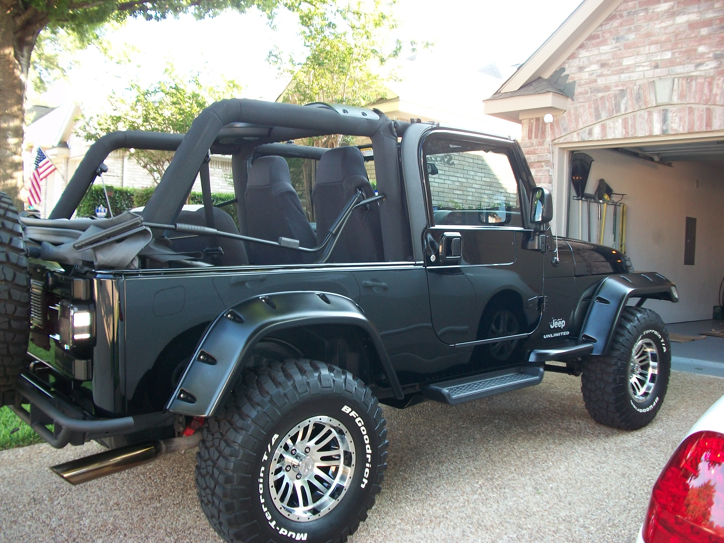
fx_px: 669
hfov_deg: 56.8
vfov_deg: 44.2
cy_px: 272
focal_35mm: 32
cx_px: 362
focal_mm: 5.7
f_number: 2.9
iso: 80
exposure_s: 1/30
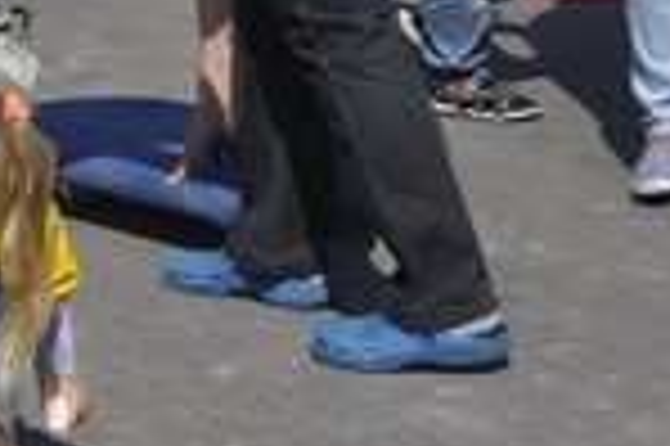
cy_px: -311
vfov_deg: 6.6
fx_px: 3777
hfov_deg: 9.9
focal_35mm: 203
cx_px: -297
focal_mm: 31
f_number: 11
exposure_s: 1/500
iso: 200
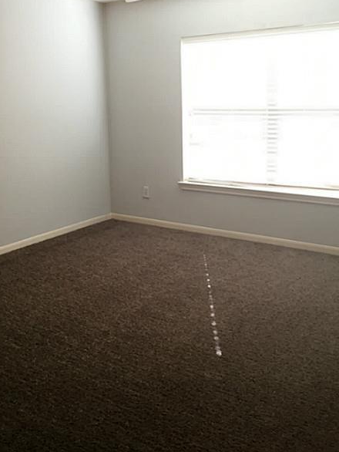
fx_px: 496
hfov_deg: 37.7
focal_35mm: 38
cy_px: 157
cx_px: 154
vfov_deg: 48.3
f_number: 2.2
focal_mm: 4.15
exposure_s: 1/30
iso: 80
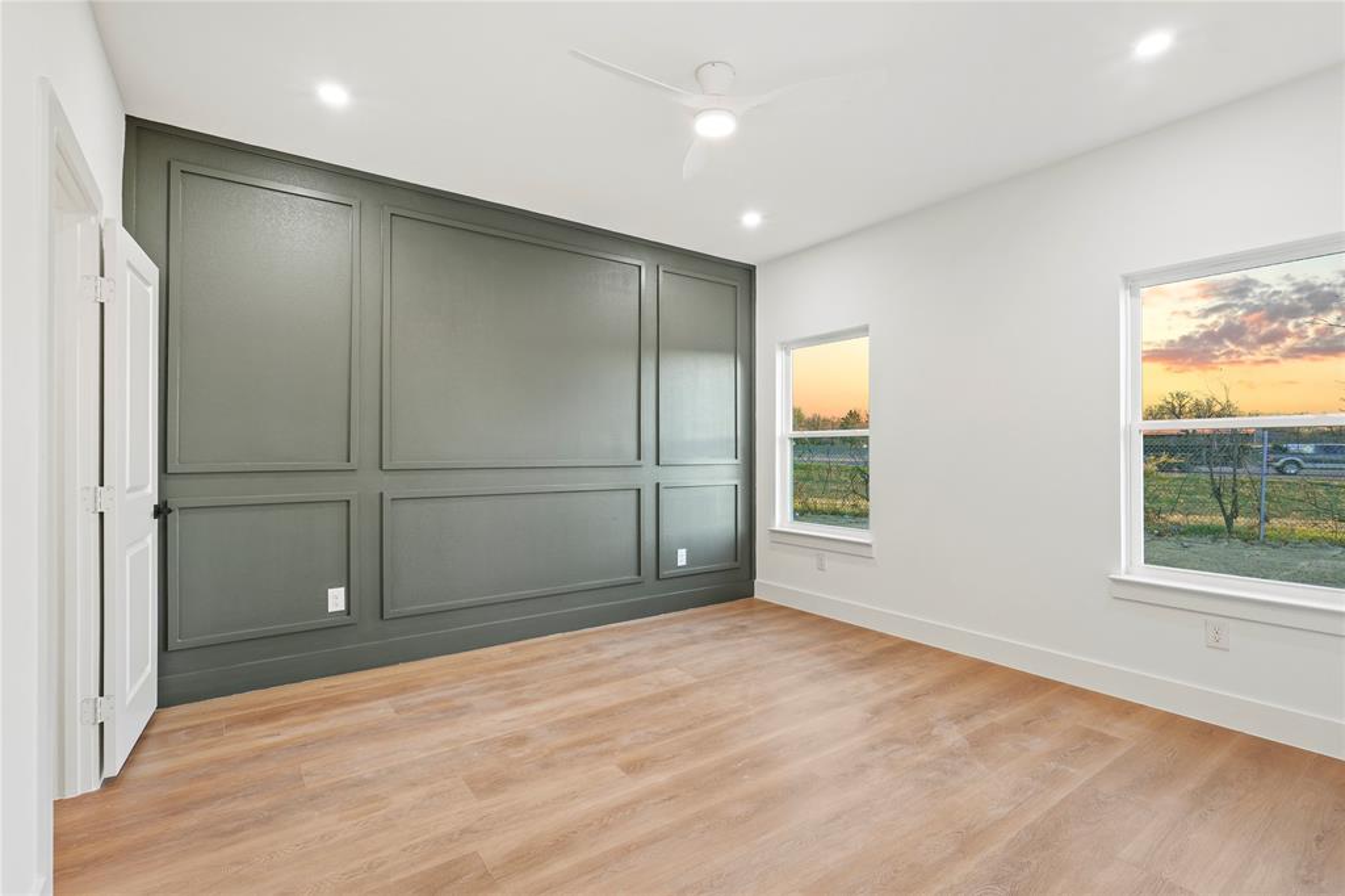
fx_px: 616
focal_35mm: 16
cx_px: 672
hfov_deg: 95.0
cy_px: 448
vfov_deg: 72.0
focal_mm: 11
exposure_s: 1/1.67
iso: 125
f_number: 6.3
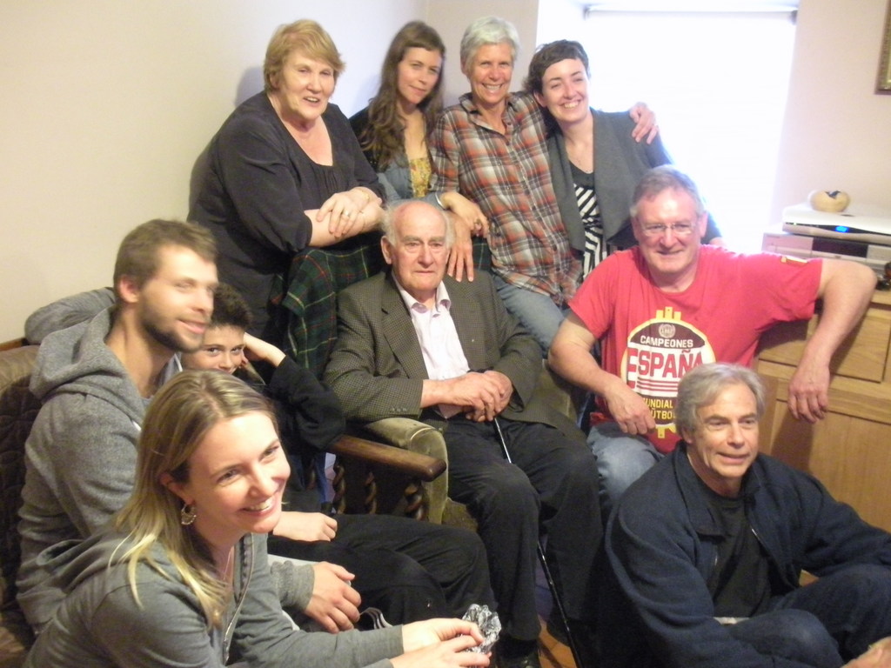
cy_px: 334
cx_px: 446
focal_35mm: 35
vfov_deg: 40.7
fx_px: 901
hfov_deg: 52.6
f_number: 3.5
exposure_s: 1/3.8
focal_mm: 6.3
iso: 800
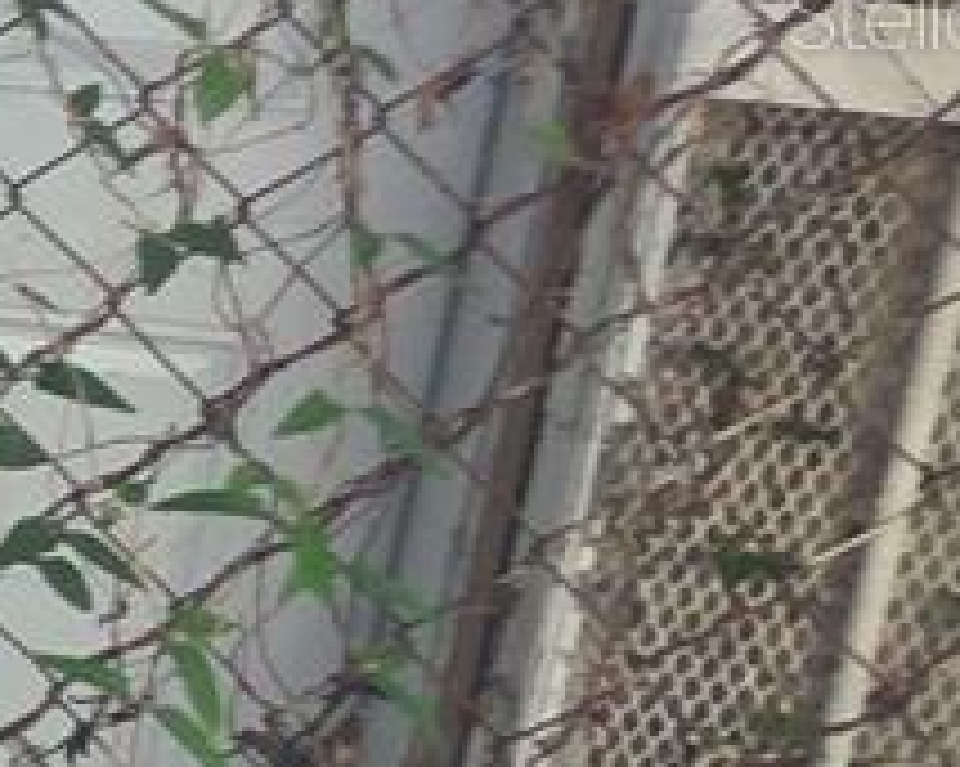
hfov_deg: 9.7
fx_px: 2698
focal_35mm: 95
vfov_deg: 15.9
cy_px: 13
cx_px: -2378
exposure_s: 1/417
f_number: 1.9
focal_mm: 2.2
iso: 40
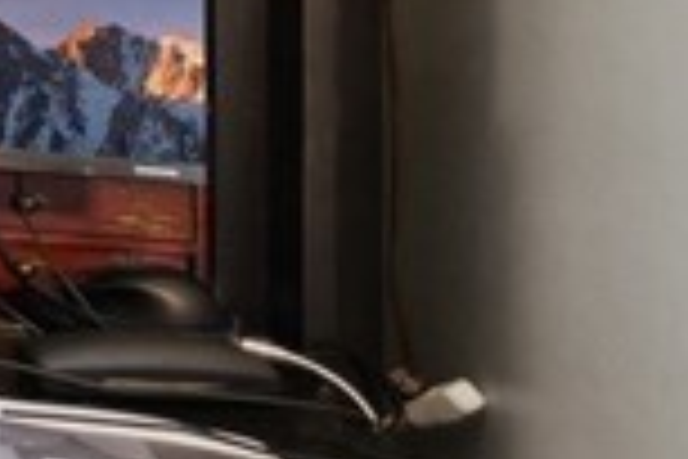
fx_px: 1892
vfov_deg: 12.8
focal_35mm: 99
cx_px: -1716
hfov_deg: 9.6
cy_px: -304
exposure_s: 1/50
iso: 640
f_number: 2.8
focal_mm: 14
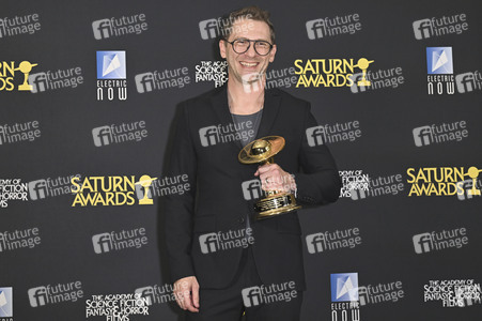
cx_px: 241
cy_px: 160
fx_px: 803
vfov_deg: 22.6
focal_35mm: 60
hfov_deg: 33.4
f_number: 5.6
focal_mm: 60
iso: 2000
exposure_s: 1/320
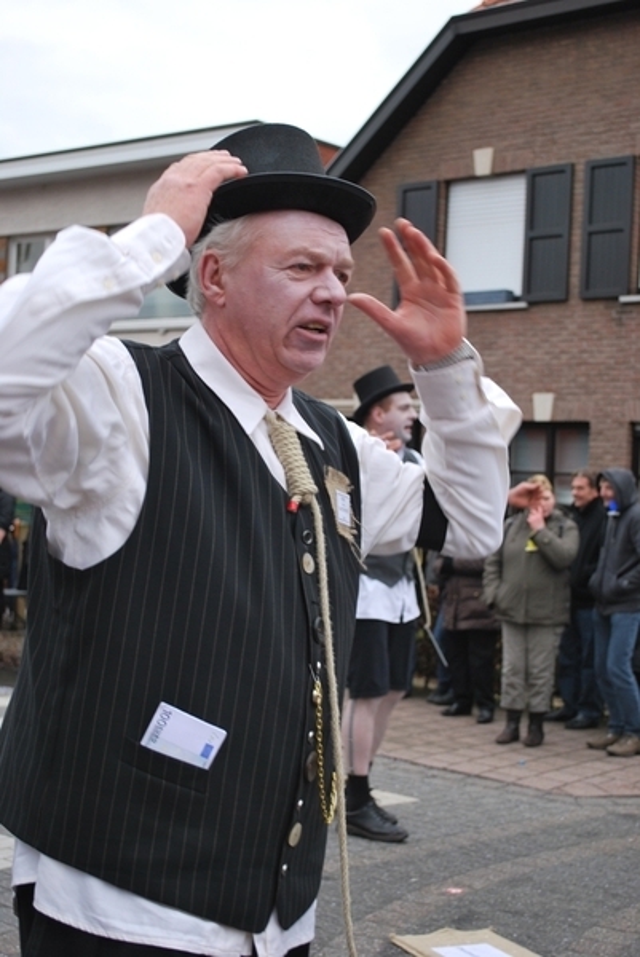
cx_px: 320
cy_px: 478
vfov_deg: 36.8
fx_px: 1437
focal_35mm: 54
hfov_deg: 25.1
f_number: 5.3
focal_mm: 36
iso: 200
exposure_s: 1/80
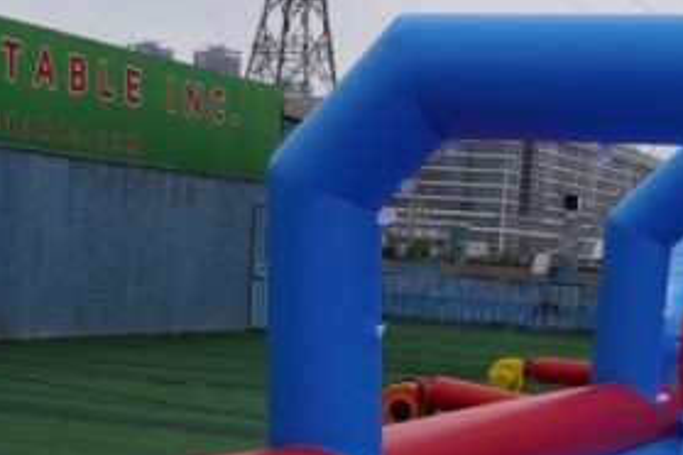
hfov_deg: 23.1
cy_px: 632
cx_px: 323
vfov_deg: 14.7
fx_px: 1669
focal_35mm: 88
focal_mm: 16
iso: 100
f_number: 8
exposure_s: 1/200
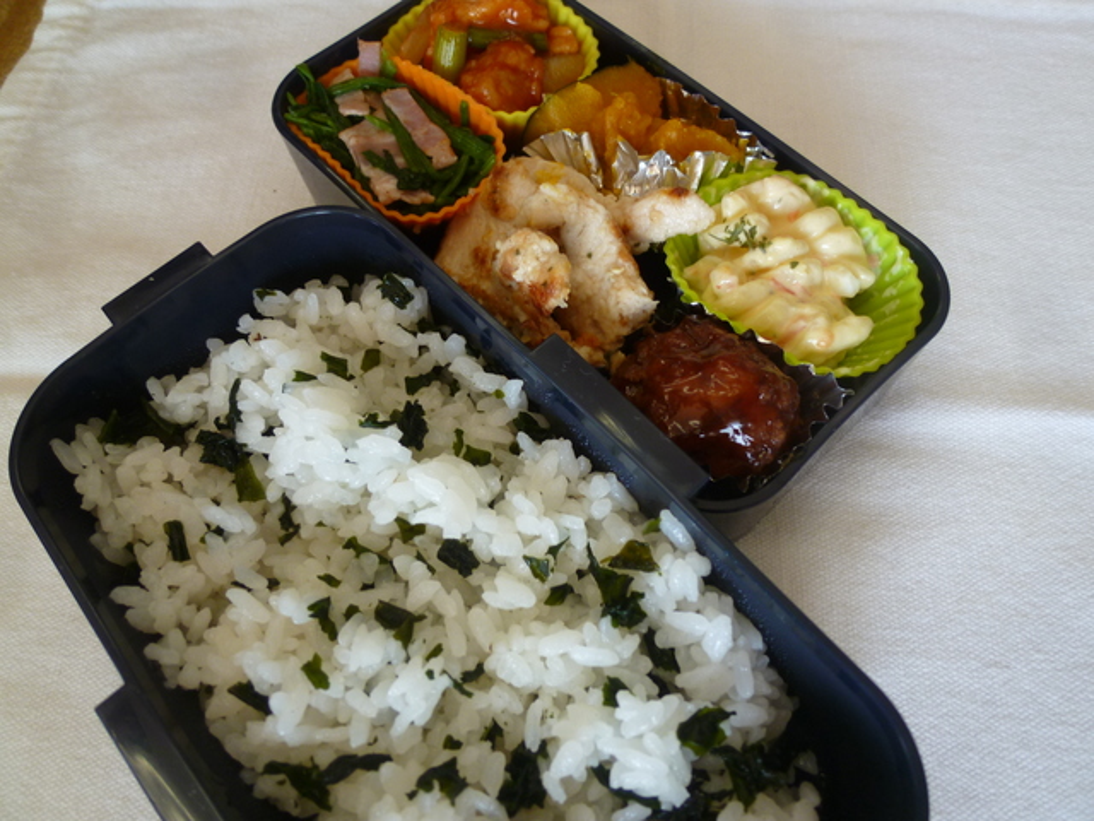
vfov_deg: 56.8
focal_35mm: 24
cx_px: 547
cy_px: 410
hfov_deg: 71.6
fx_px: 758
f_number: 2.2
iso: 80
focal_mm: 4.3
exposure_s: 1/125
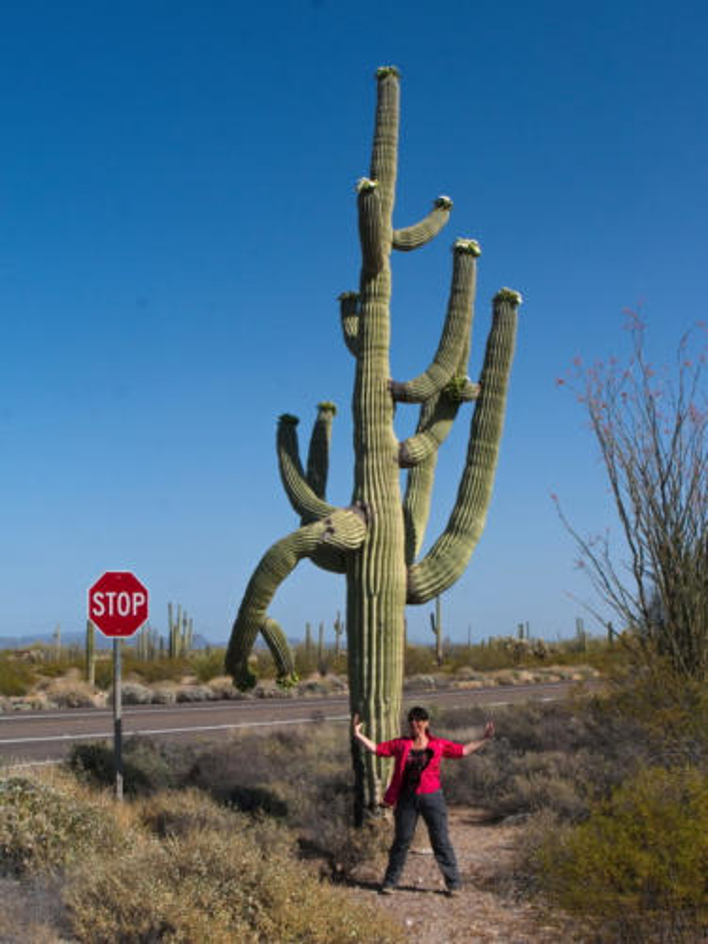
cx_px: 354
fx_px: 1254
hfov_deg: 31.5
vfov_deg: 41.2
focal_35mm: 46
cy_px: 472
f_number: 22
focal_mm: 23
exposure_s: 1/160
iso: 250
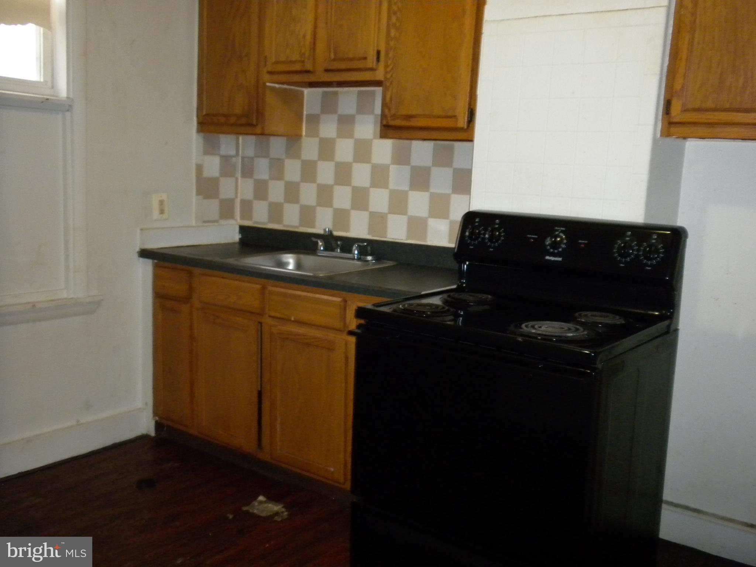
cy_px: 284
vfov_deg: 38.7
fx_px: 808
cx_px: 378
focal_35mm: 37
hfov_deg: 50.1
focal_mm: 6.6
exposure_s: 1/30
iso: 400
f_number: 3.5
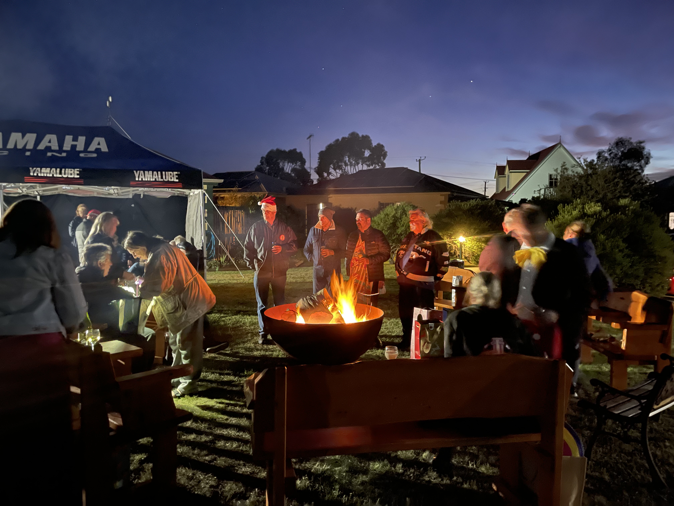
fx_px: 506
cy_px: 253
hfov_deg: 67.3
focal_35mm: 26
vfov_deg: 53.1
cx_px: 337
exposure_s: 1/5
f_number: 1.6
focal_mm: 5.1
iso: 2000
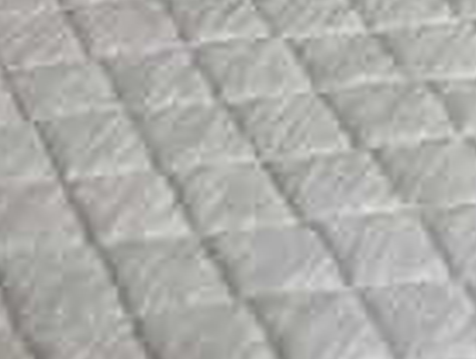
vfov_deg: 8.8
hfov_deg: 11.1
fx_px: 2149
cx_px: -573
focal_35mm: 156
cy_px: -445
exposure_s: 1/100
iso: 160
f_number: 1.6
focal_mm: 5.56
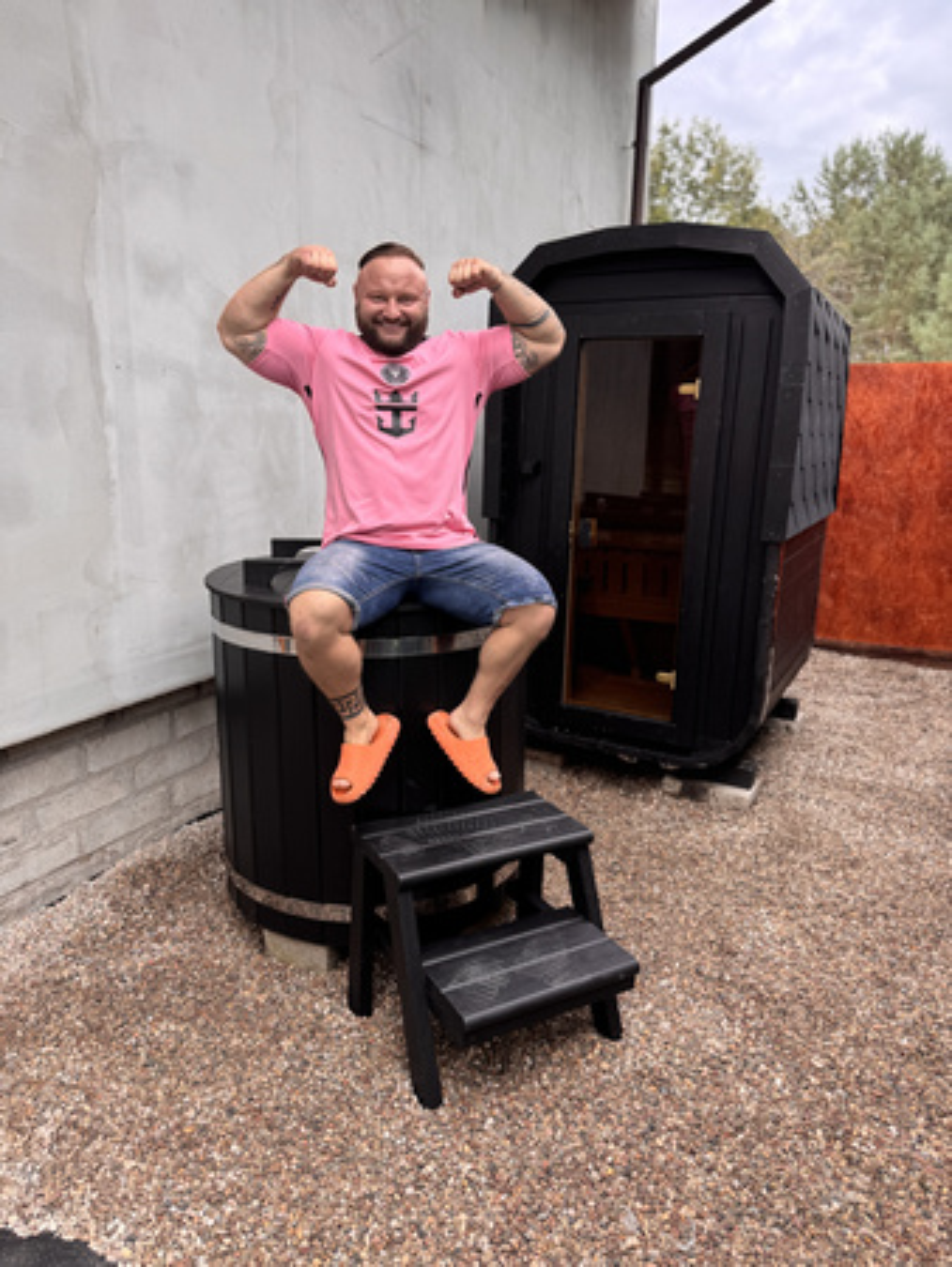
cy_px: 634
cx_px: 476
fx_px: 879
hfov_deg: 56.9
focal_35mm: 24
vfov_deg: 71.6
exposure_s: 1/645
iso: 80
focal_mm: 6.76
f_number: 1.78
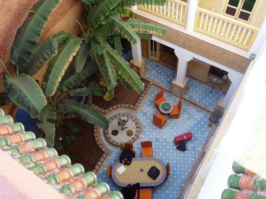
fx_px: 246
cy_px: 100
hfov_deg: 56.8
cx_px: 133
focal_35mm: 32
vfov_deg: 44.2
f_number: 3.5
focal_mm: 5.3
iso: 100
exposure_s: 1/125
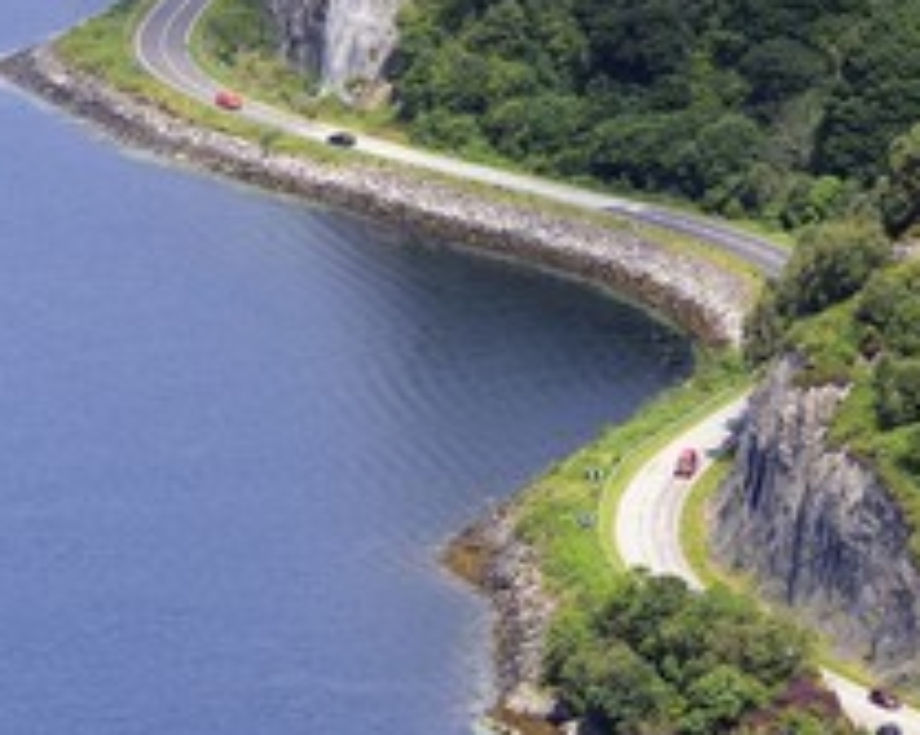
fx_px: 10260
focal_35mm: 377
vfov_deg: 4.1
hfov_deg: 5.1
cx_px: 762
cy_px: 379
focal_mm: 200
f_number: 6.3
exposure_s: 1/800
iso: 400
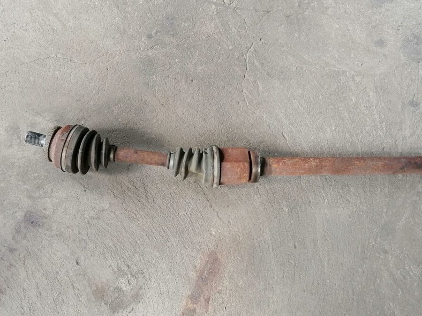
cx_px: 227
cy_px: 170
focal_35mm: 42
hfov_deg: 44.8
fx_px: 512
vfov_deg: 34.3
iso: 100
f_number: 1.8
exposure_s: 1/50
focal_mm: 4.75
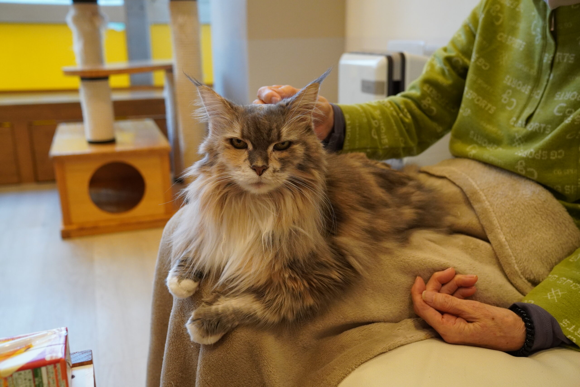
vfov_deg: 36.9
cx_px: 290
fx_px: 580
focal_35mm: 36
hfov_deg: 53.1
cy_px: 194
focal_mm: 24
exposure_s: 1/160
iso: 1600
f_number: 3.2
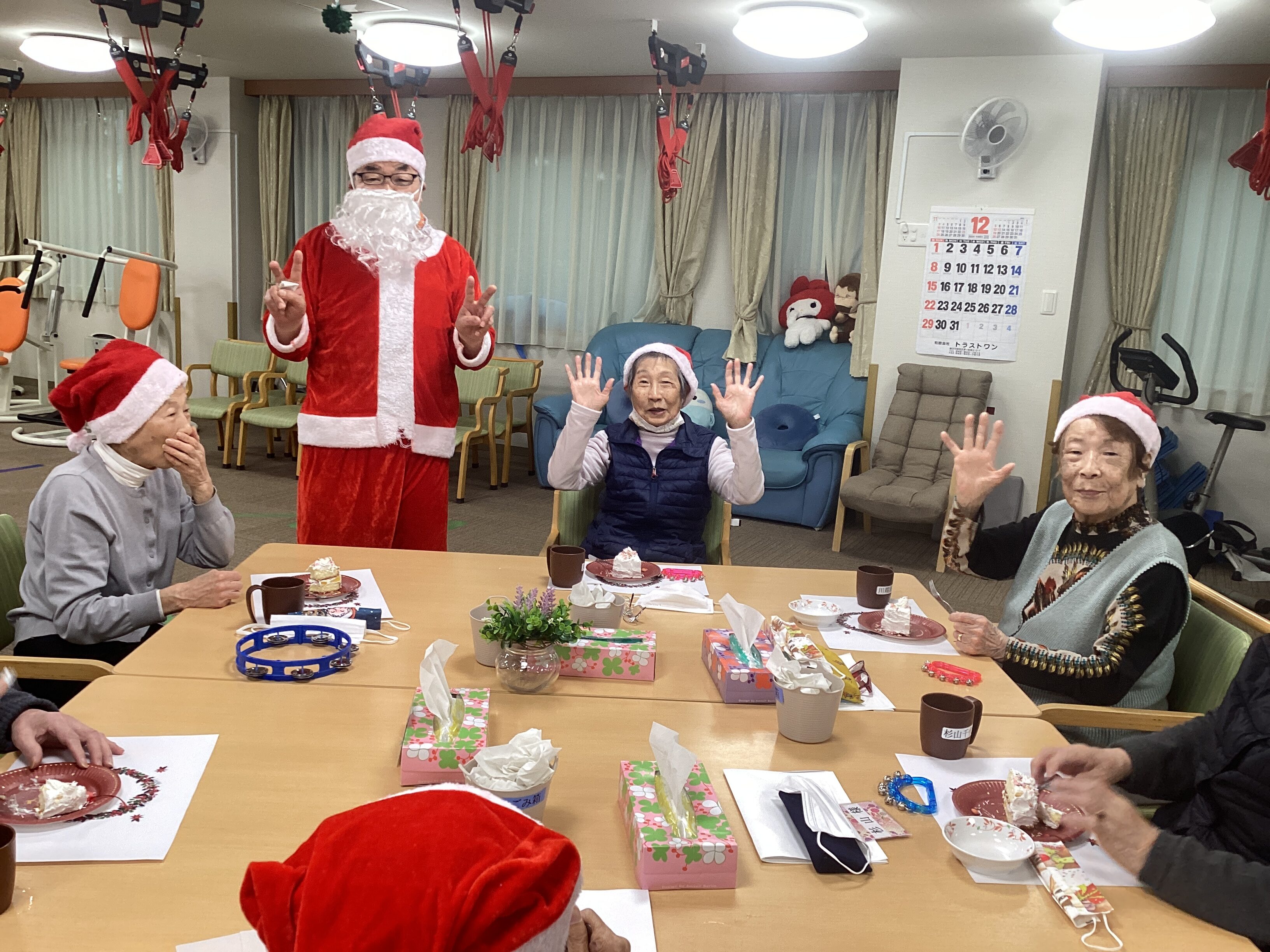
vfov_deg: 45.4
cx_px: 635
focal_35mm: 31
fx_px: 1137
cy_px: 476
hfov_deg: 58.4
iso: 100
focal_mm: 3.3
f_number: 2.4
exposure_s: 1/50
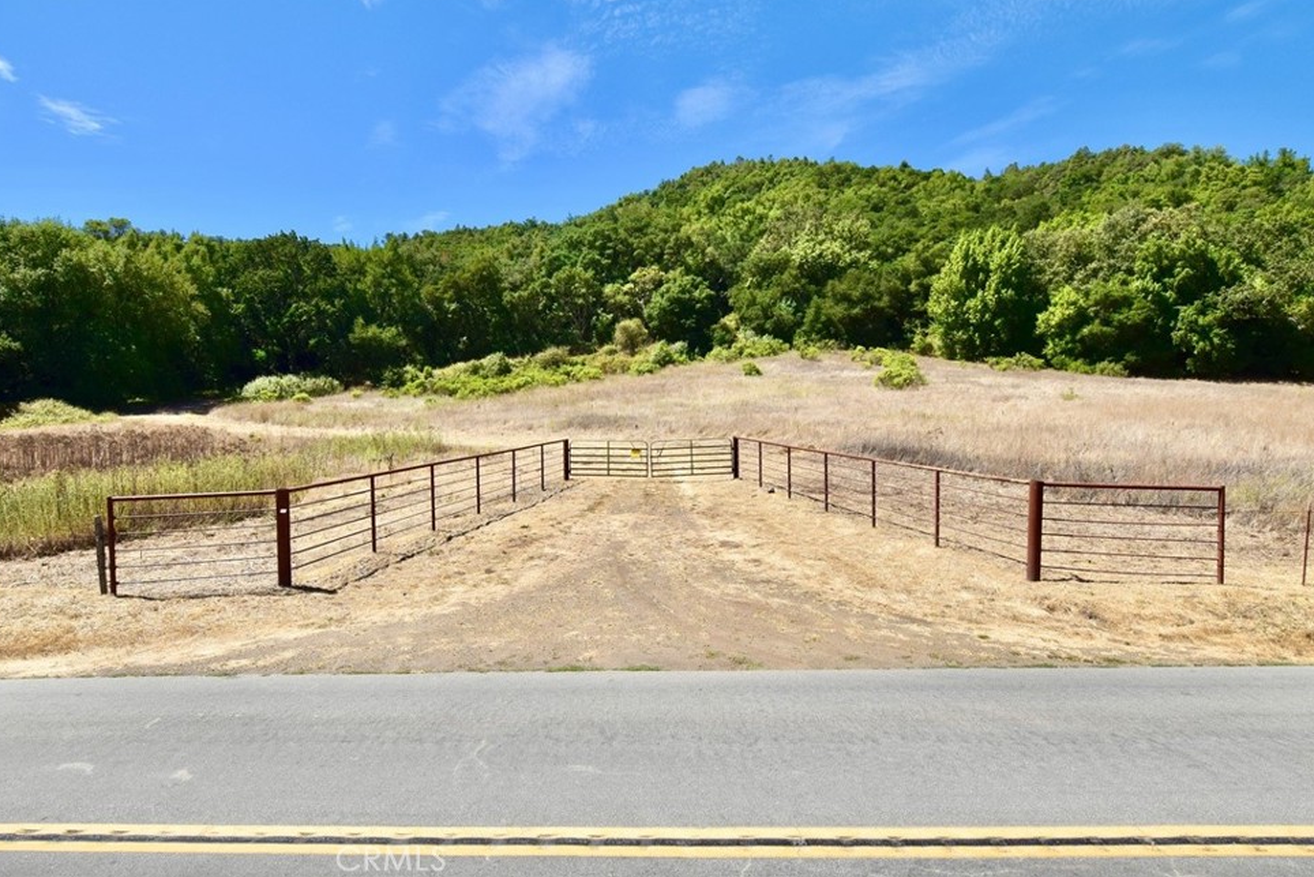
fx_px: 640
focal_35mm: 18
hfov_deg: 91.5
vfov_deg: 68.7
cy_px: 413
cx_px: 660
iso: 400
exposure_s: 1/400
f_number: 11
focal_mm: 11
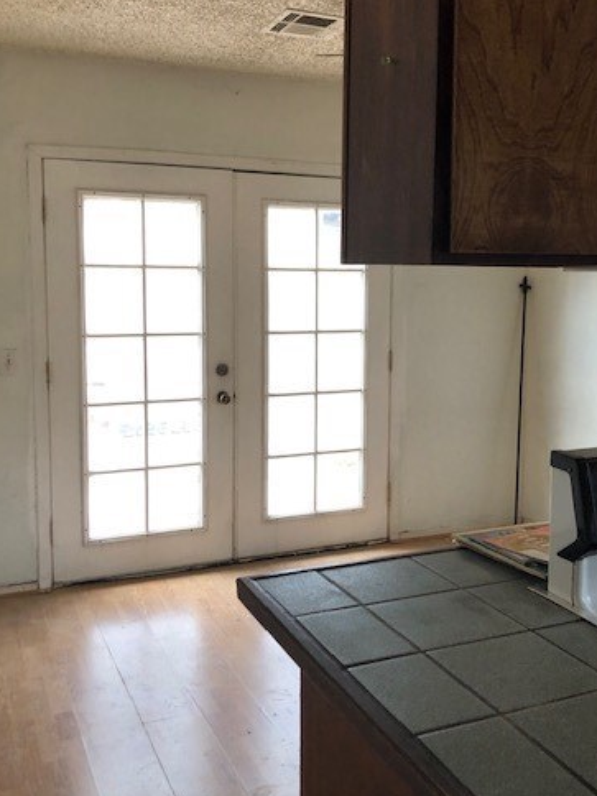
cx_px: 332
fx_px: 851
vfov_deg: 50.0
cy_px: 355
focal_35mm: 37
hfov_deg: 38.6
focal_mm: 3.99
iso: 32
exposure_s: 1/30
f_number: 1.8
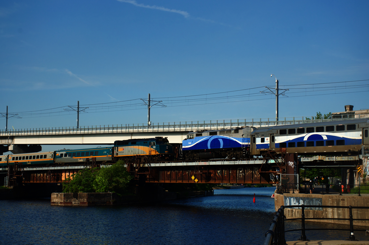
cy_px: 122
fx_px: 690
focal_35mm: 68
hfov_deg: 29.9
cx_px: 184
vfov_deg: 20.1
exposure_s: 1/500
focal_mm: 45
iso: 200
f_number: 8
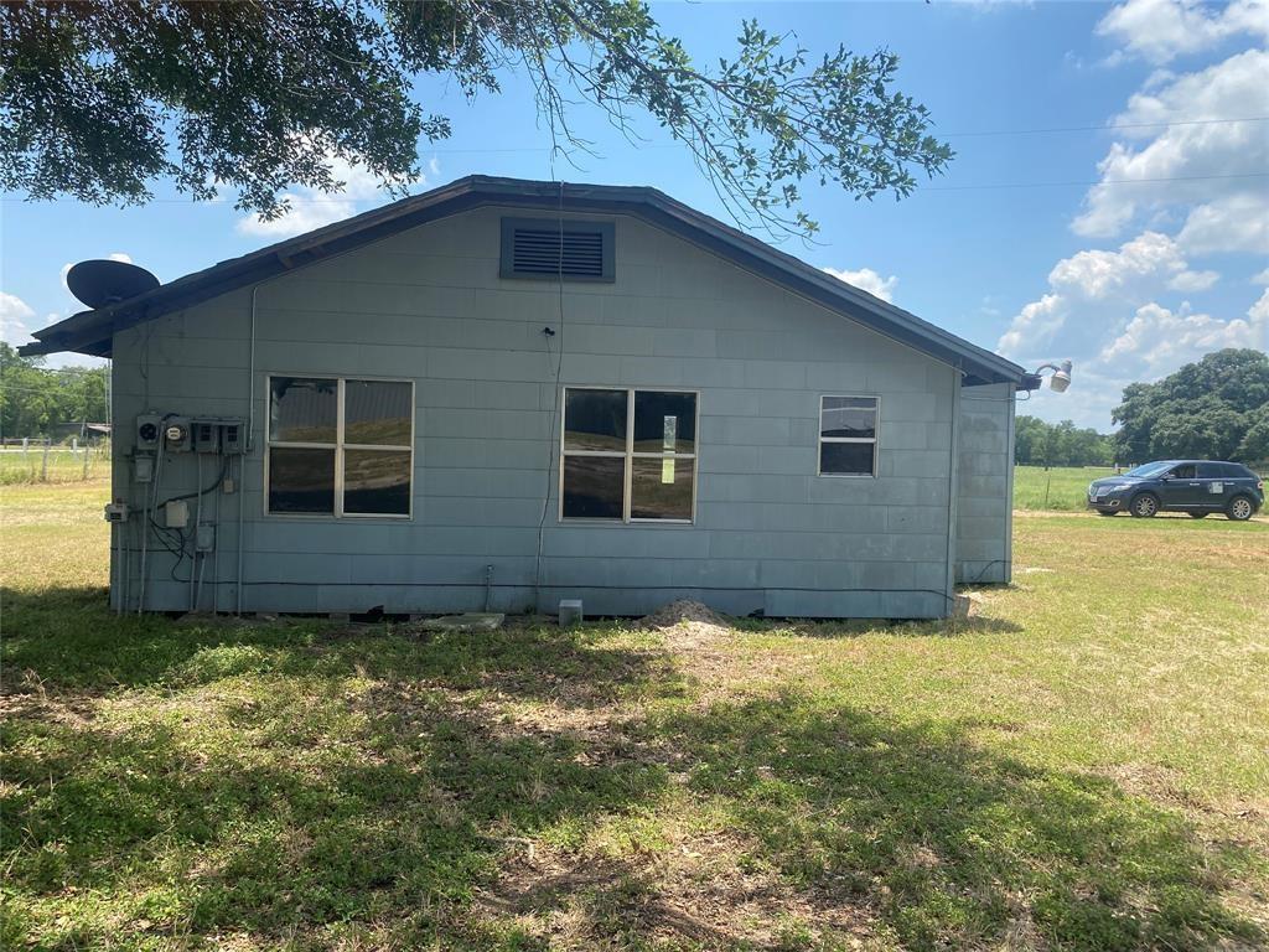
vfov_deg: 53.1
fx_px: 953
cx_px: 634
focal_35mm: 26
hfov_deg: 67.3
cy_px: 476
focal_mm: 4.25
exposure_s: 1/2268
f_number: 1.8
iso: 32
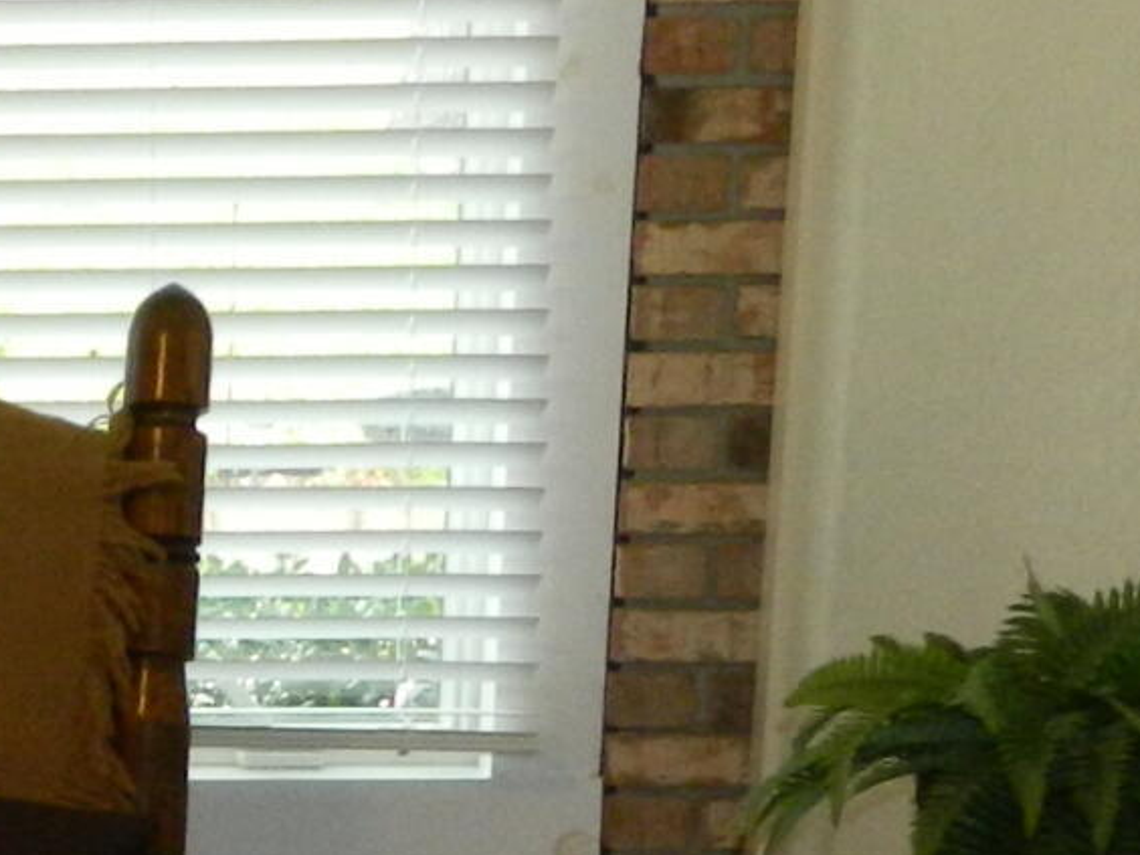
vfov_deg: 11.0
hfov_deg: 13.4
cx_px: -875
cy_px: 877
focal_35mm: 133
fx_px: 4380
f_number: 3.1
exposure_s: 1/30
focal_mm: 4.5
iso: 180
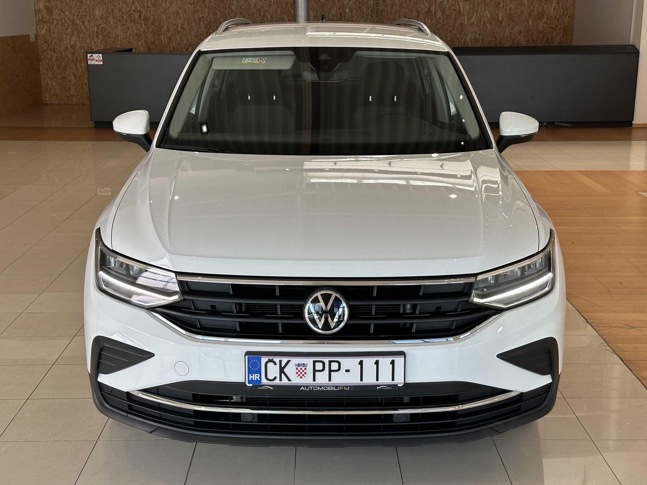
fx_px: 897
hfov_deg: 39.7
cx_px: 324
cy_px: 242
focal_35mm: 48
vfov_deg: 30.3
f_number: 1.78
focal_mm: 6.86
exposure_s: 1/325
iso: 64
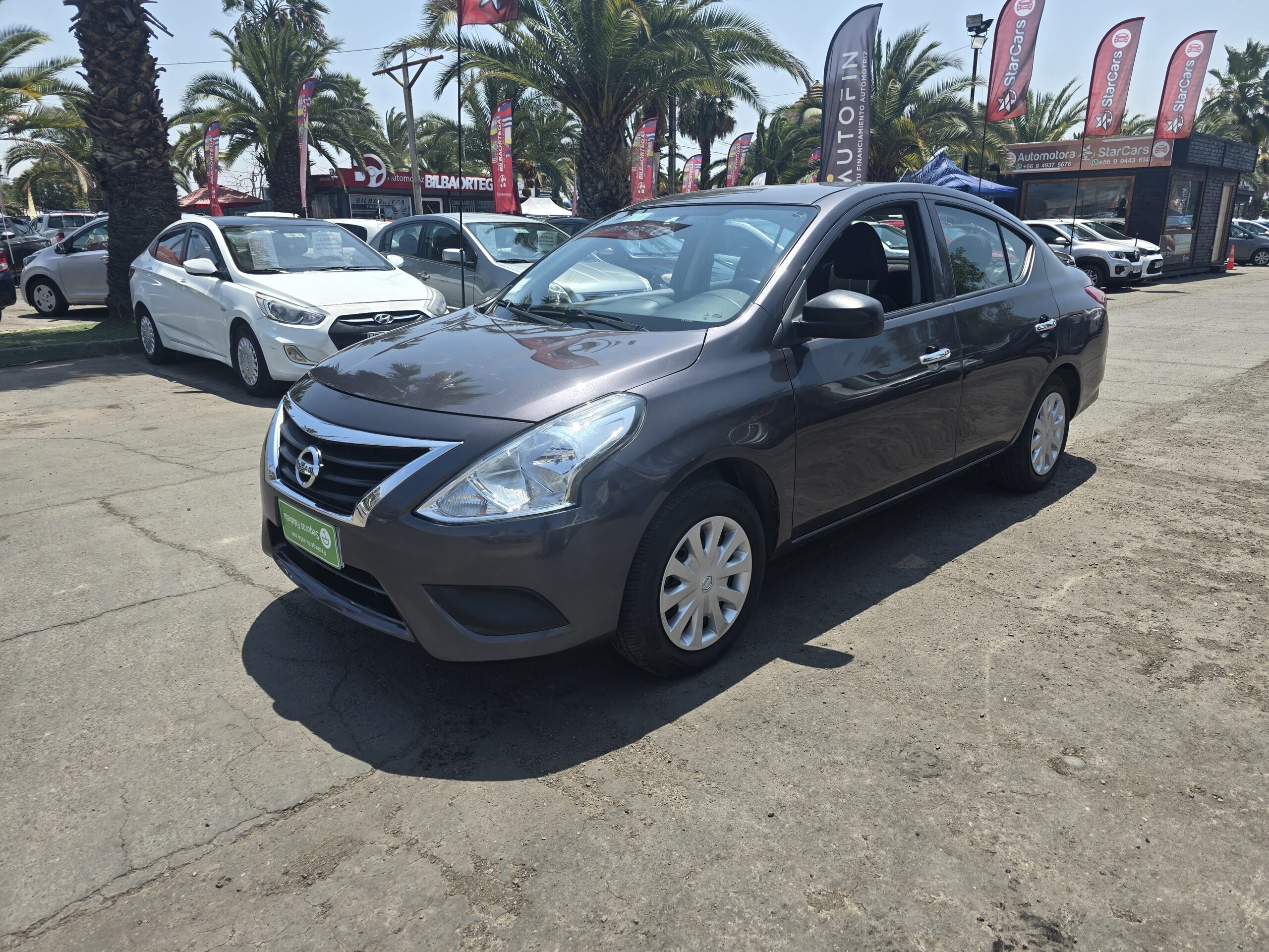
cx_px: 634
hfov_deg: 73.9
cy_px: 476
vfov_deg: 58.9
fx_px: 843
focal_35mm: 23
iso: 12
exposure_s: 1/684
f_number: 1.7
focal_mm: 6.3
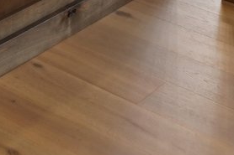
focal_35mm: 118
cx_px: -231
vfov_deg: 8.7
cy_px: -368
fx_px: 767
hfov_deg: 14.5
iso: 400
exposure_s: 1/25
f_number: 8
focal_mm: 16
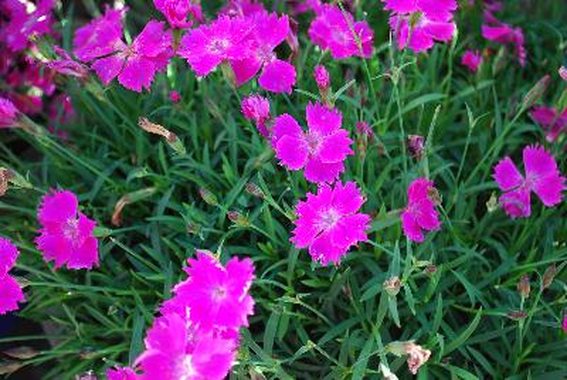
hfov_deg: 29.2
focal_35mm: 69
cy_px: 190
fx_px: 1088
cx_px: 284
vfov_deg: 19.8
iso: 280
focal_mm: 46
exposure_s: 1/60
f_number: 5.3
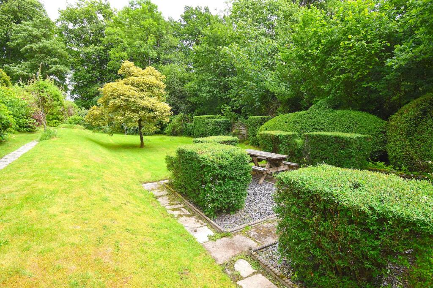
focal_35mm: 20
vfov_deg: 63.2
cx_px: 216
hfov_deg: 85.4
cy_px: 144
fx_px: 234
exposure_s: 1/250
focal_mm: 13
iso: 200
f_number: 6.3
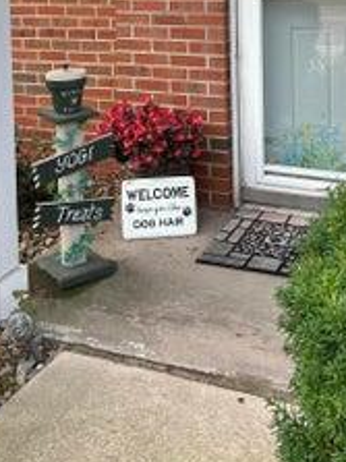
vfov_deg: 31.5
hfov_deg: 26.1
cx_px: 178
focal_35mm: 56
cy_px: -10
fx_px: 747
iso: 50
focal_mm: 5.7
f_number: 1.5
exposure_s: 1/769
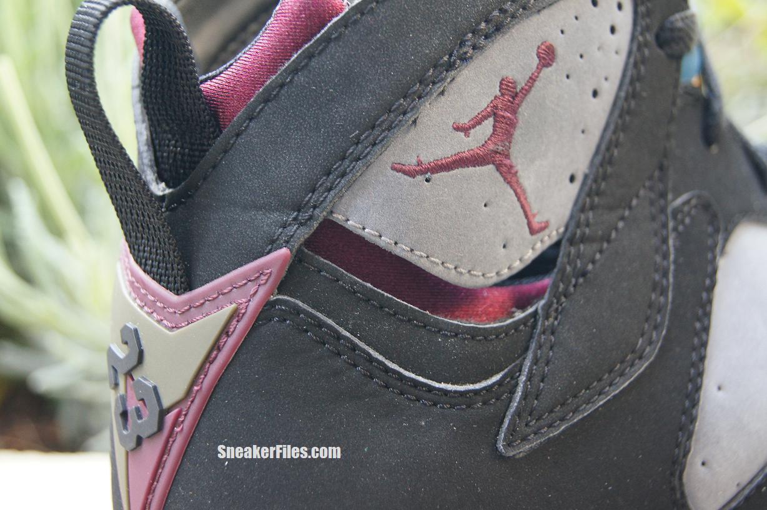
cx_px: 384
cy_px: 255
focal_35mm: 60
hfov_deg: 33.4
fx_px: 1277
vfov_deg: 22.6
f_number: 5
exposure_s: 1/80
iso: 1000
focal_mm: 40
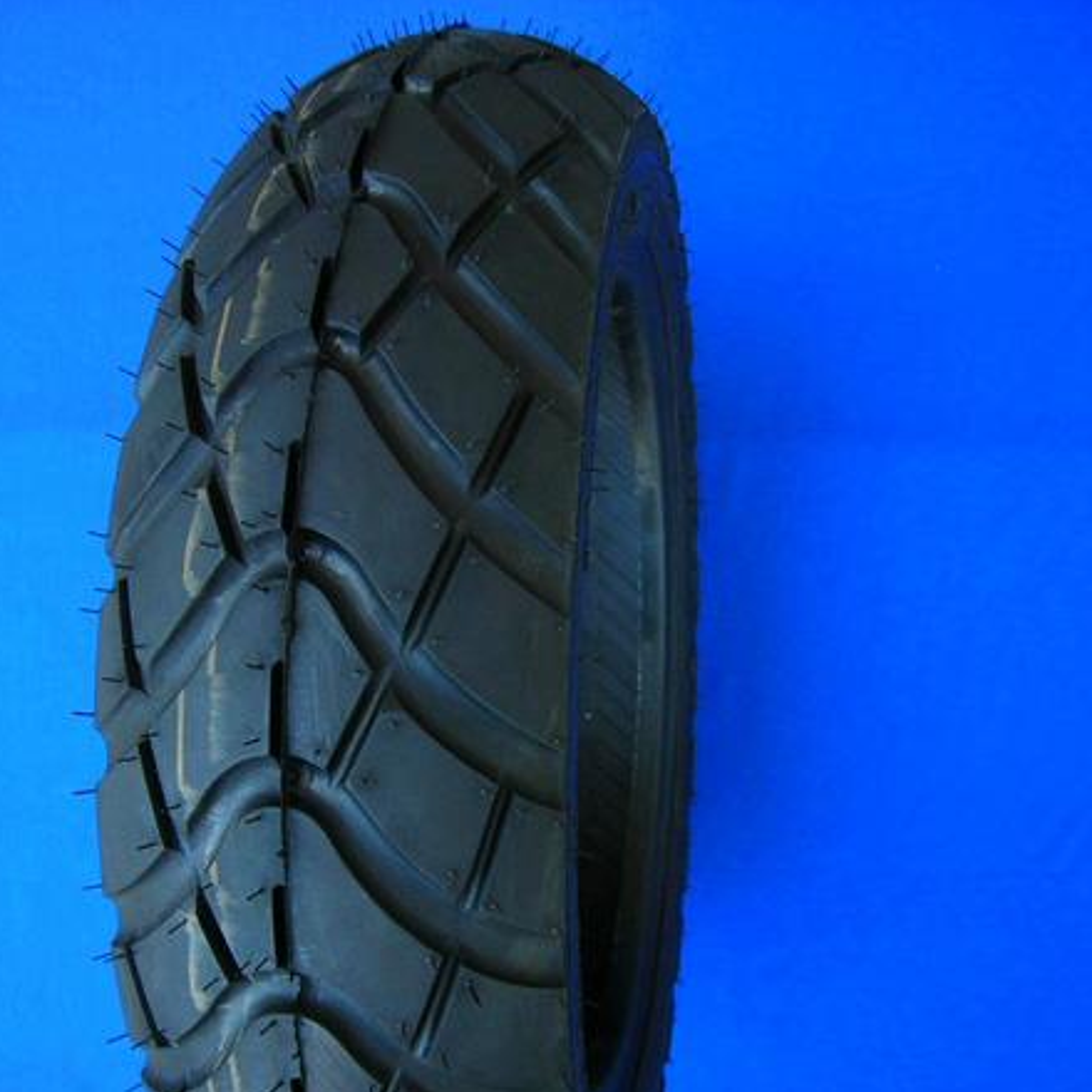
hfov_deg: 40.9
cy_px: 553
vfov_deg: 40.9
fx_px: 1463
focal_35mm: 41
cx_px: 489
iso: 50
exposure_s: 1/68
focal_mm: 5.7
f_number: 2.9
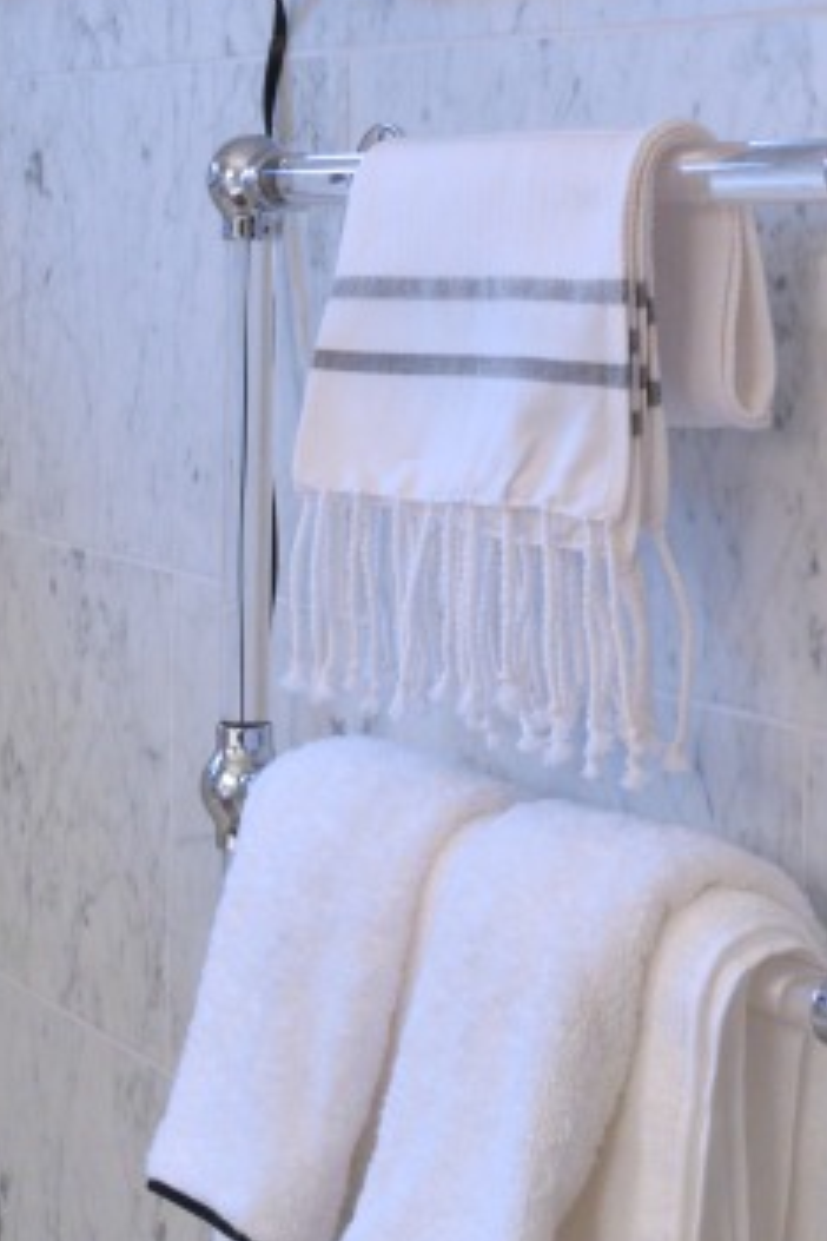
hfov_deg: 17.3
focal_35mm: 79
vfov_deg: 25.0
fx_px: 2722
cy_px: 170
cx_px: 447
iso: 800
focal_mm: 20
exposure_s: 1/15
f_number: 7.1
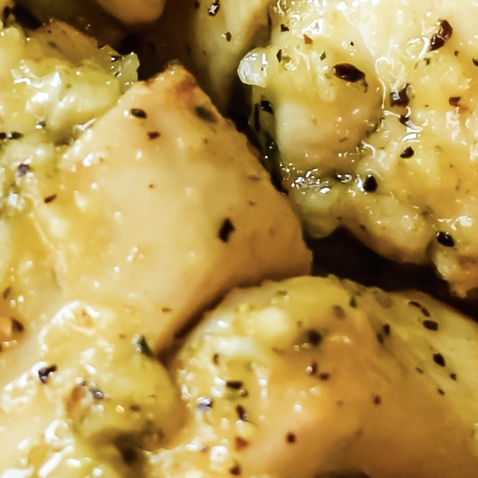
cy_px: -141
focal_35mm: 402
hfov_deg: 4.4
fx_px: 6280
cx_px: 224
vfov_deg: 4.3
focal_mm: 40
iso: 500
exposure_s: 1/60
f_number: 4.8
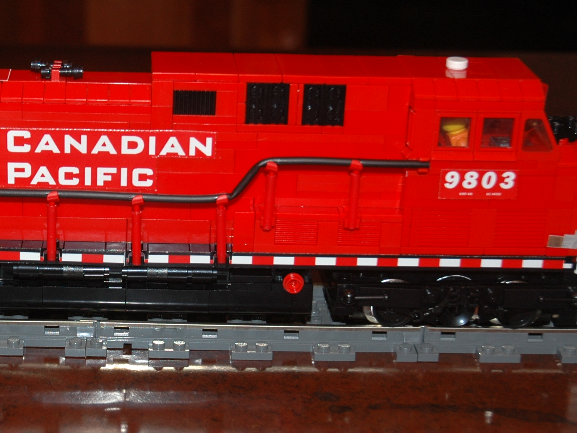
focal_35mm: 86
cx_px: 129
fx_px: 1432
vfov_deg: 17.2
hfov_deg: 22.5
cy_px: 217
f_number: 4
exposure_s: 1/60
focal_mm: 31
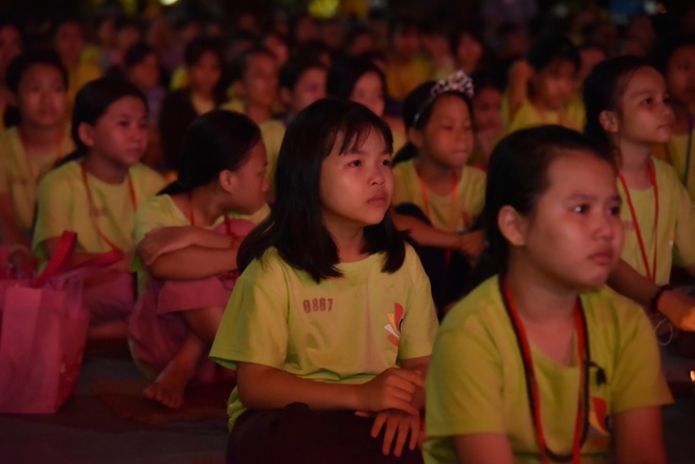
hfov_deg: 17.1
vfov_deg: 11.4
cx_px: 348
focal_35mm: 120
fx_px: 2318
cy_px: 232
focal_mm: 120
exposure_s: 1/125
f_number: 4.5
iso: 8000
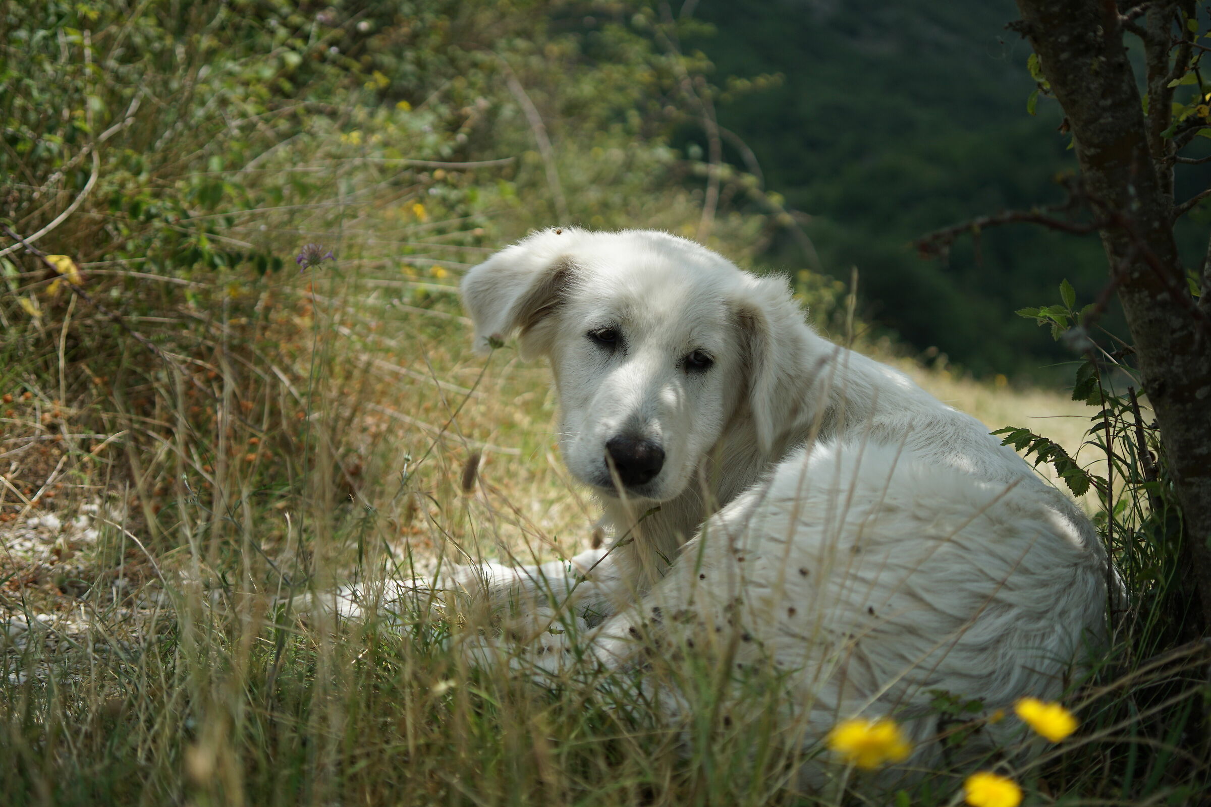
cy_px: 404
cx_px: 606
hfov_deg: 37.9
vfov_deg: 25.8
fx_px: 1766
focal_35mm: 52
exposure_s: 1/2000
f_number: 2.8
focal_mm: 35
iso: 100
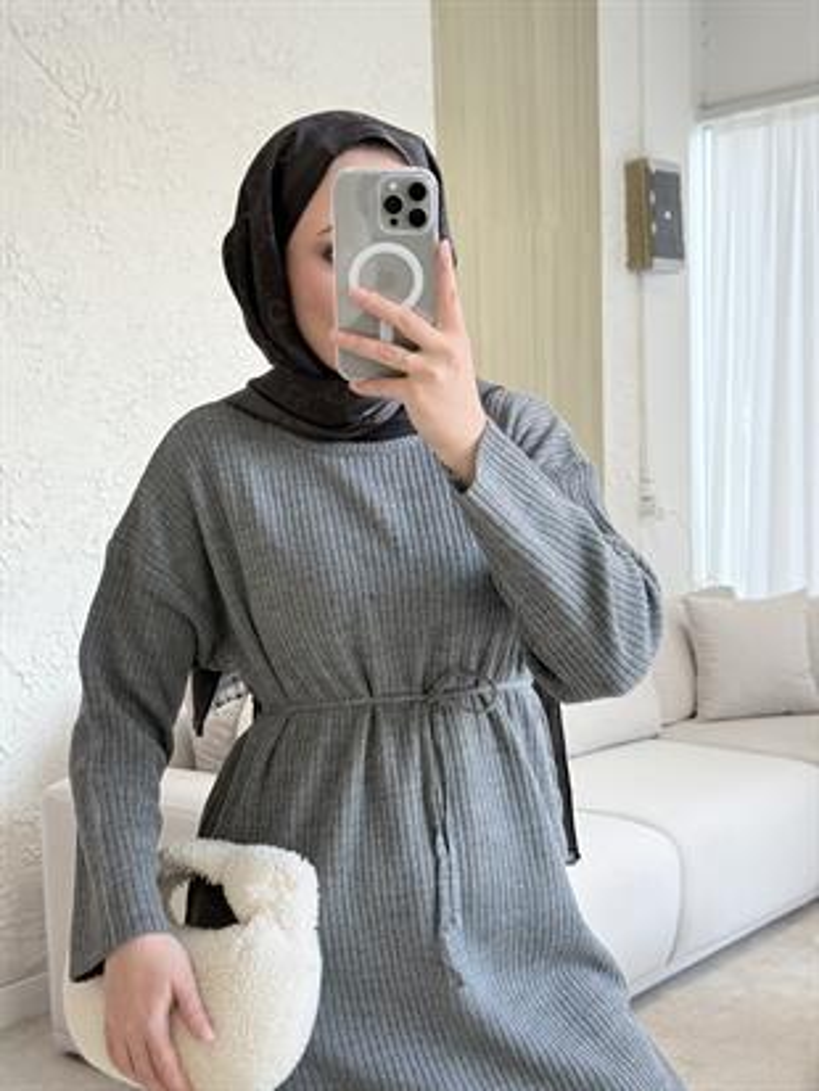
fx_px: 1513
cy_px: 546
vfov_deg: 39.6
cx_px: 410
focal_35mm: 48
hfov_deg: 30.3
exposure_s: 1/60
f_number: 1.78
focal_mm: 6.76
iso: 125
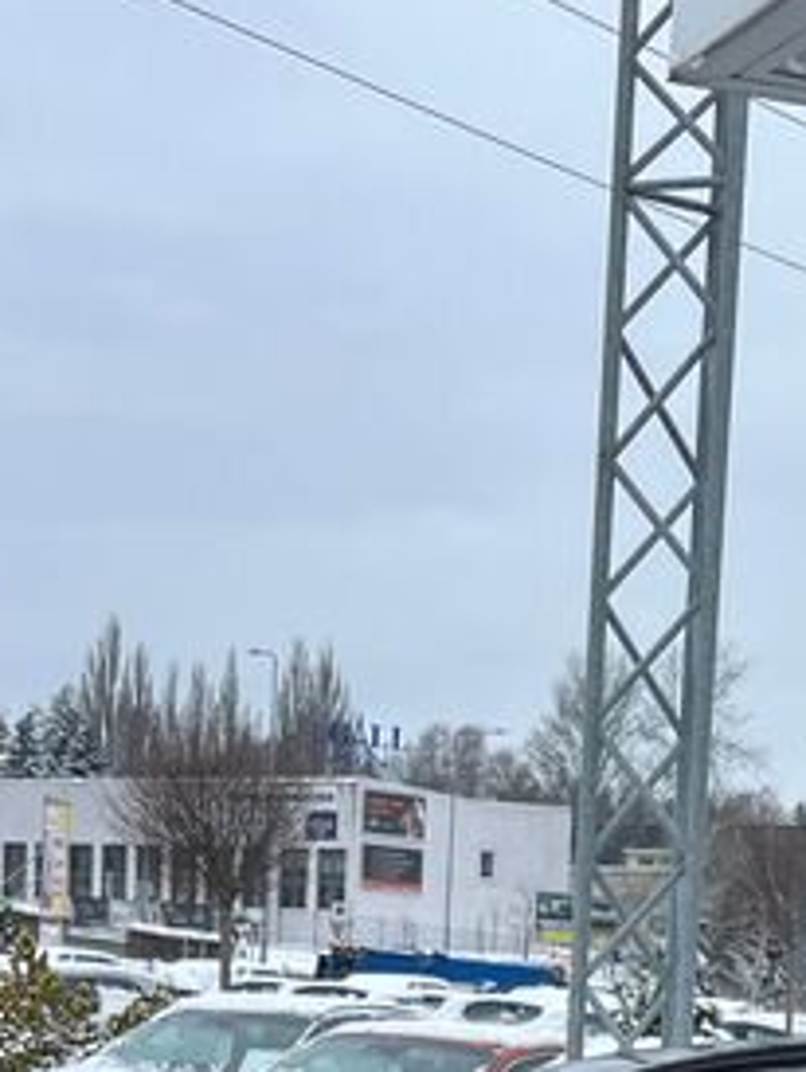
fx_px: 3007
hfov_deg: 15.2
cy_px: 1455
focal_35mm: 97
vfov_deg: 18.6
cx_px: 591
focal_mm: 5.1
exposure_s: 1/959
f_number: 1.6
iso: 50
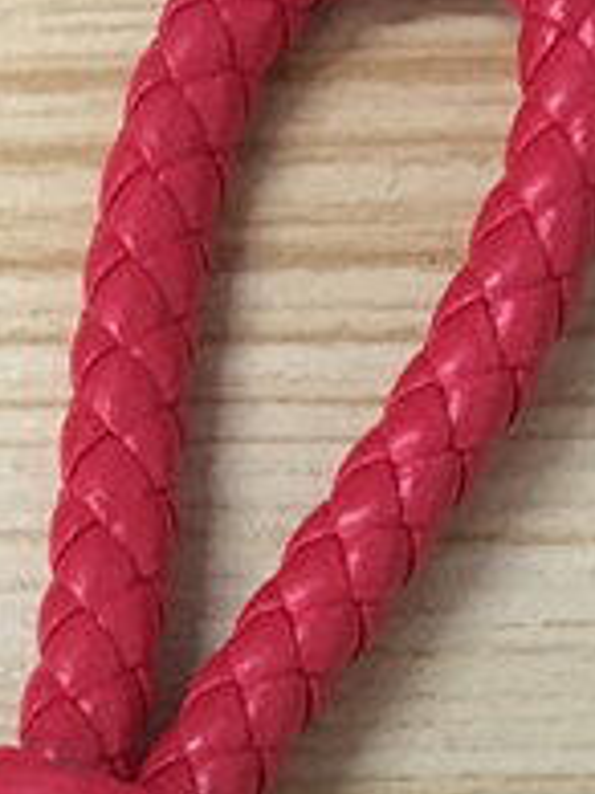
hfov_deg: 12.4
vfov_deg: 14.7
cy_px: 1384
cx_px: 326
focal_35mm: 119
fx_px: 2730
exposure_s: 1/10
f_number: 2.2
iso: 80
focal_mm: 4.15
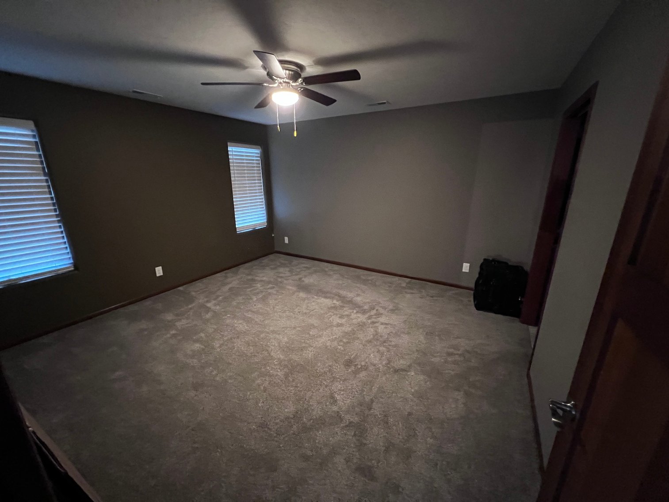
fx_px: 251
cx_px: 334
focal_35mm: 13
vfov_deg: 89.9
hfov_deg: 106.2
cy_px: 251
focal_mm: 1.57
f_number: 1.8
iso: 1250
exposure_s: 1/30
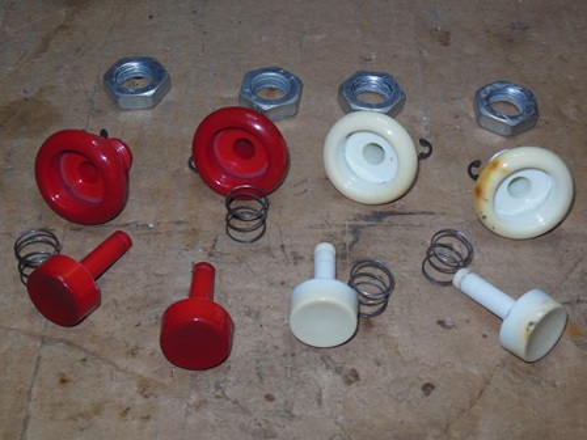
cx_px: 294
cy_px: 220
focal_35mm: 43
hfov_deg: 43.9
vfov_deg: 33.6
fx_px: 729
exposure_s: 1/30
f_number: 7.5
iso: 125
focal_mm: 7.7
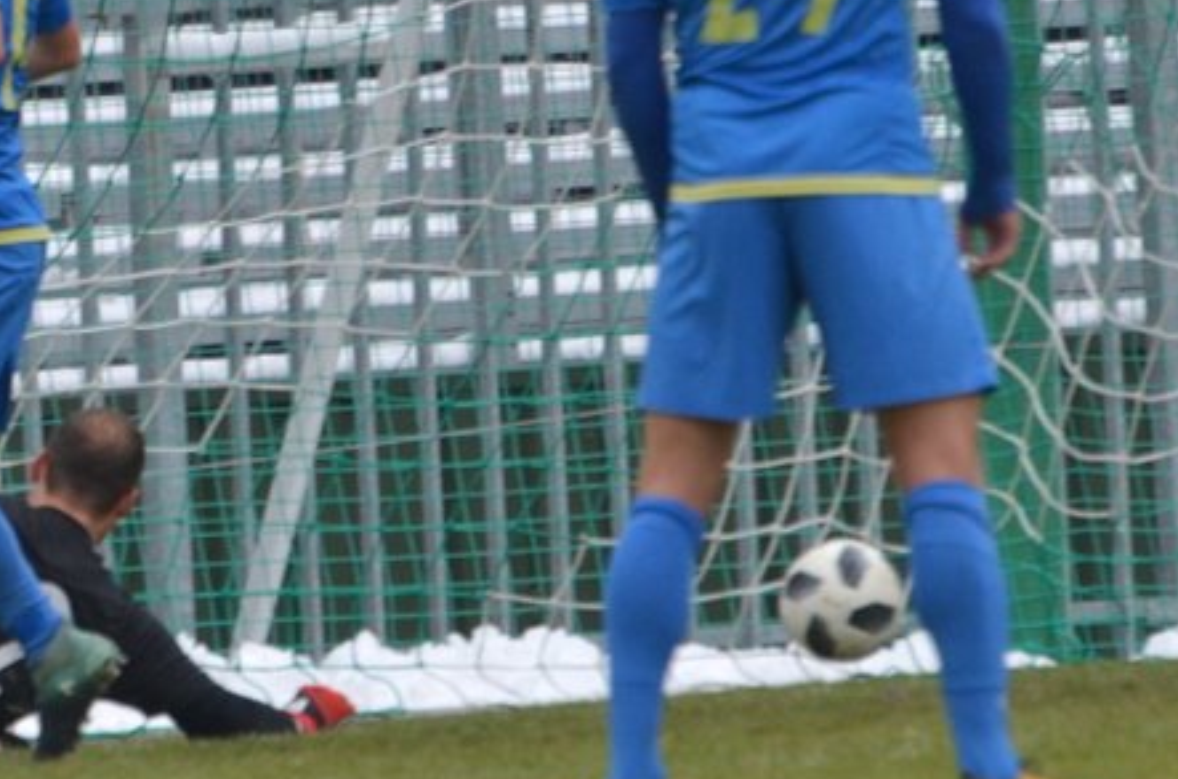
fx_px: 39789
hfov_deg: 1.7
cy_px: 78
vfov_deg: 1.1
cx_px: 168
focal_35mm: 1219
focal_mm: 300
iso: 500
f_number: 5.6
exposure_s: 1/640
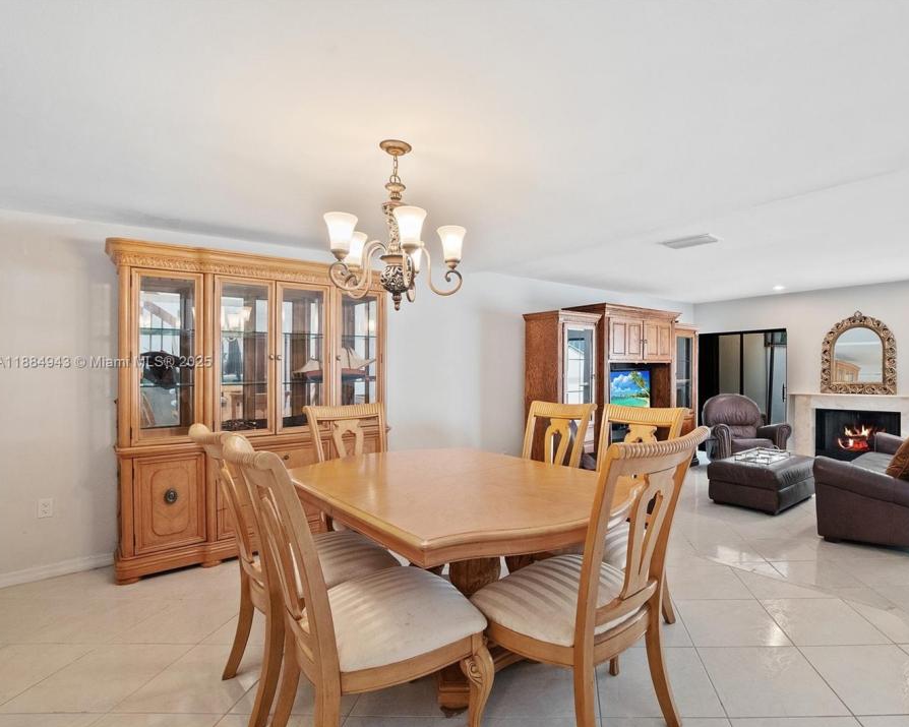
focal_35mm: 17
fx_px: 457
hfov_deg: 88.6
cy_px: 363
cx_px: 541
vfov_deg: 77.0
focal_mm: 10
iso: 2000
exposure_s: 1/15
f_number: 8
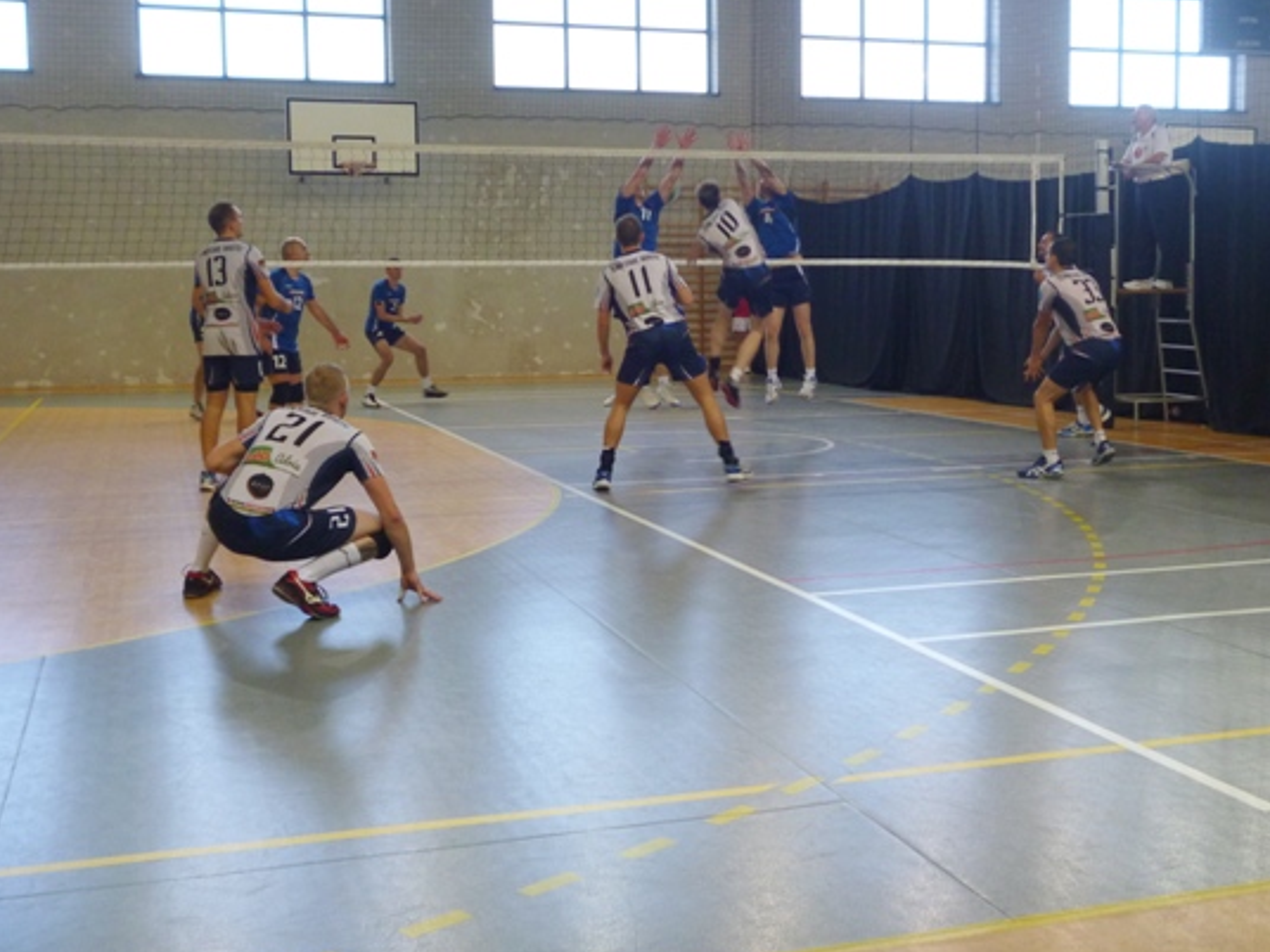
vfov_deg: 33.6
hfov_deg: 43.8
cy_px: 450
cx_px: 701
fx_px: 1578
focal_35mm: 43
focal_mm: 6.4
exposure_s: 1/60
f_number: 3.5
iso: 250
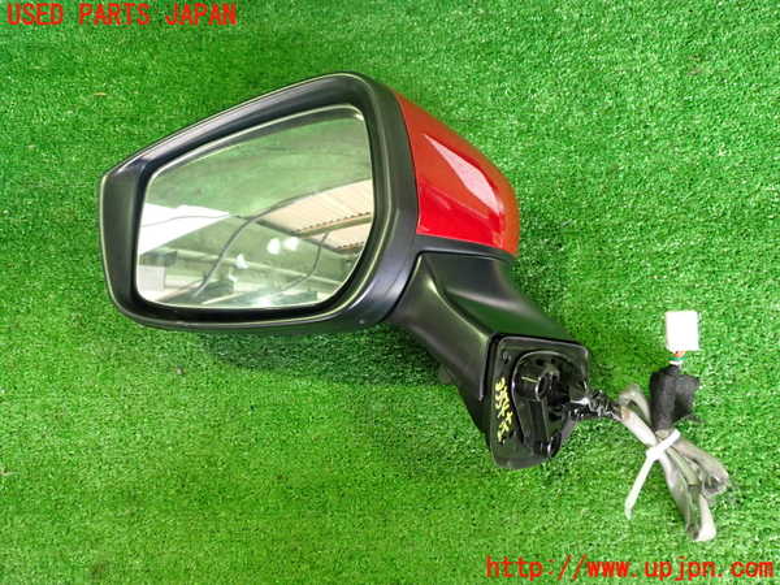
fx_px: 676
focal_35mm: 30
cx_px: 390
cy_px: 292
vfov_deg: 46.8
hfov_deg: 60.0
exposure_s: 1/30
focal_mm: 5.4
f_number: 2.3
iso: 640
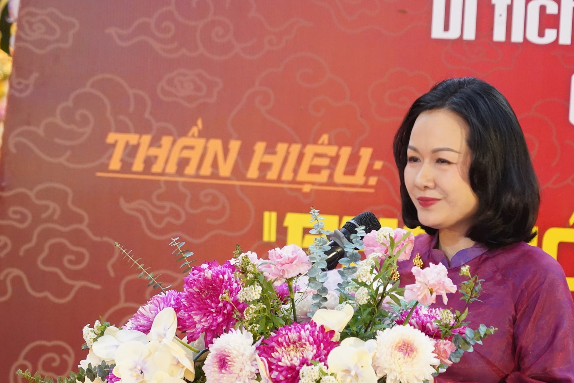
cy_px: 228
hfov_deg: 8.3
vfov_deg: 5.5
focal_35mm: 248
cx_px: 327
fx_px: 3955
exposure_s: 1/50
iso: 6400
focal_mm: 139
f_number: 6.3
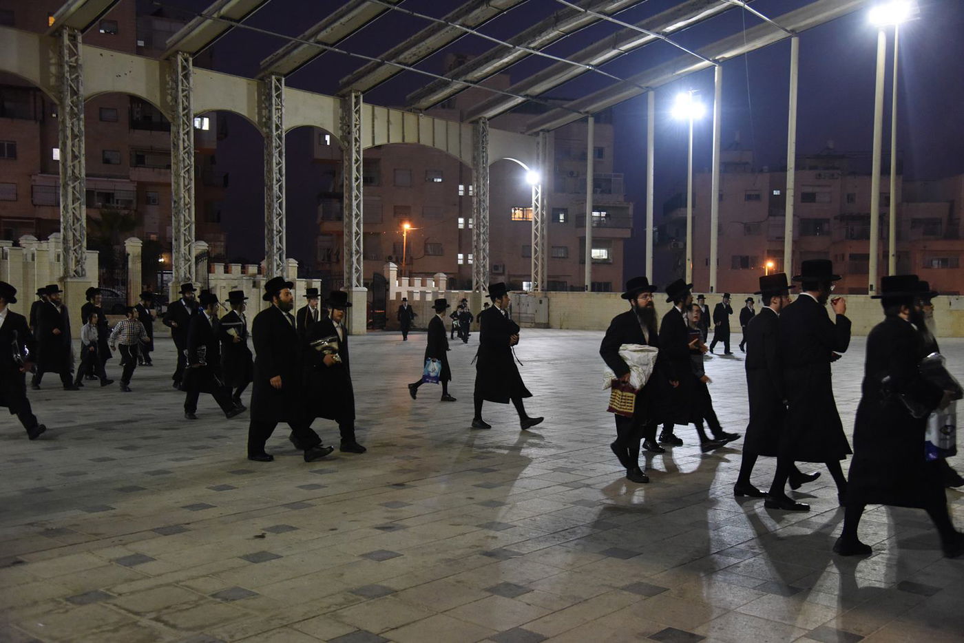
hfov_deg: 54.4
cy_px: 322
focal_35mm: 35
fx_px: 937
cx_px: 482
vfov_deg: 37.9
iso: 5000
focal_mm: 35
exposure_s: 1/100
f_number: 4
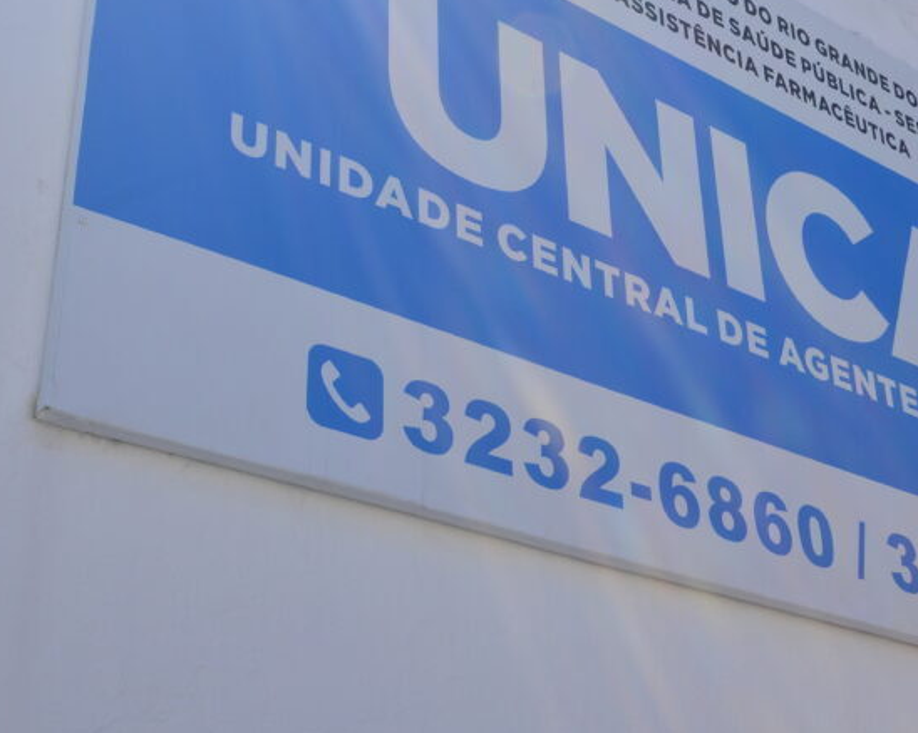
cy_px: 276
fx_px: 1711
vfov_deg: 24.1
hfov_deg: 29.7
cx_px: 652
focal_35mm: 63
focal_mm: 24
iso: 400
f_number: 10
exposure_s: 1/125
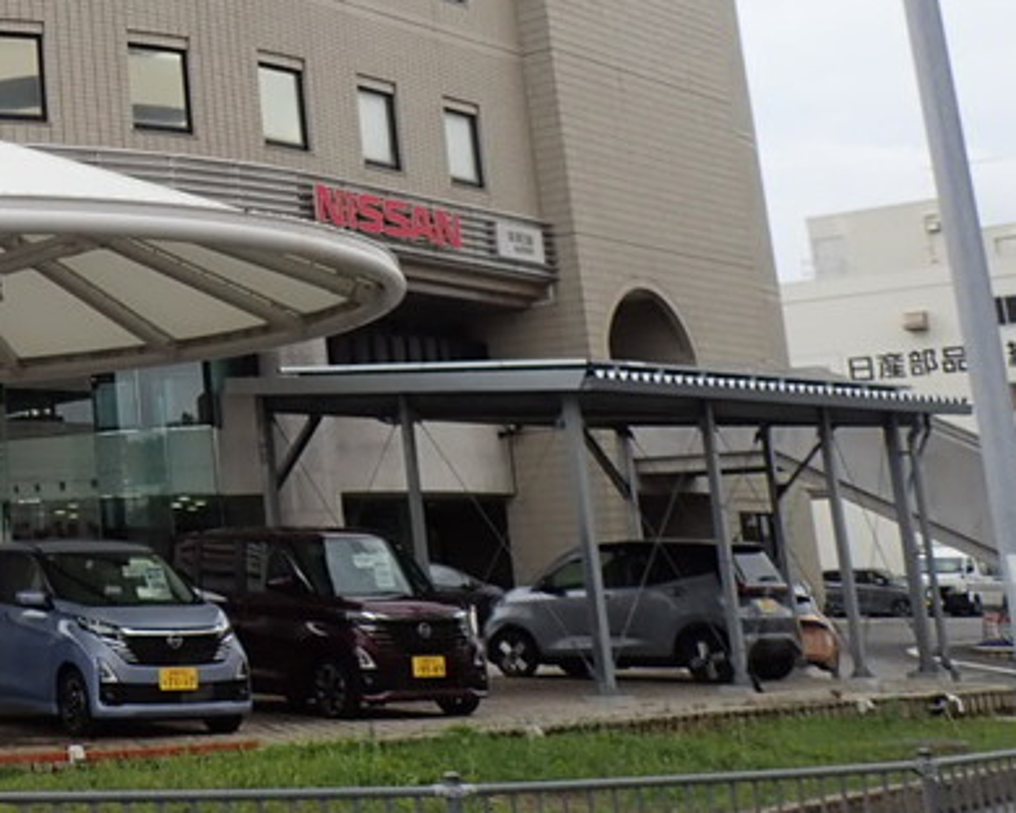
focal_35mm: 64
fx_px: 1924
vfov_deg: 23.3
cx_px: -289
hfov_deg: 25.6
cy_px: 107
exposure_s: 1/500
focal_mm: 4.5
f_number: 2.8
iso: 100
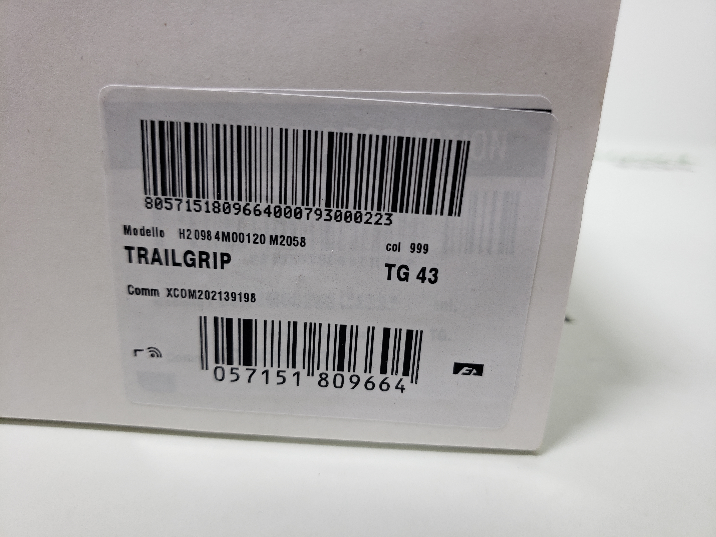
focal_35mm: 26
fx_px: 538
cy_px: 268
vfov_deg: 53.1
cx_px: 358
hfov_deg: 67.3
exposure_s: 1/182
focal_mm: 4.3
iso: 50
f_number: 1.5
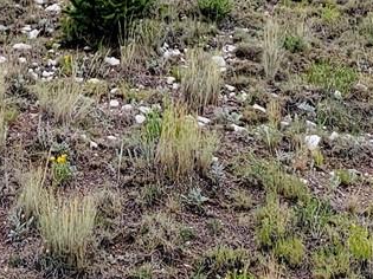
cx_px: 84
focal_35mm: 66
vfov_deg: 19.0
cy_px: -162
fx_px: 711
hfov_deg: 28.9
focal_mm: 2.2
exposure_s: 1/2000
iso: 50
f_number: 2.2
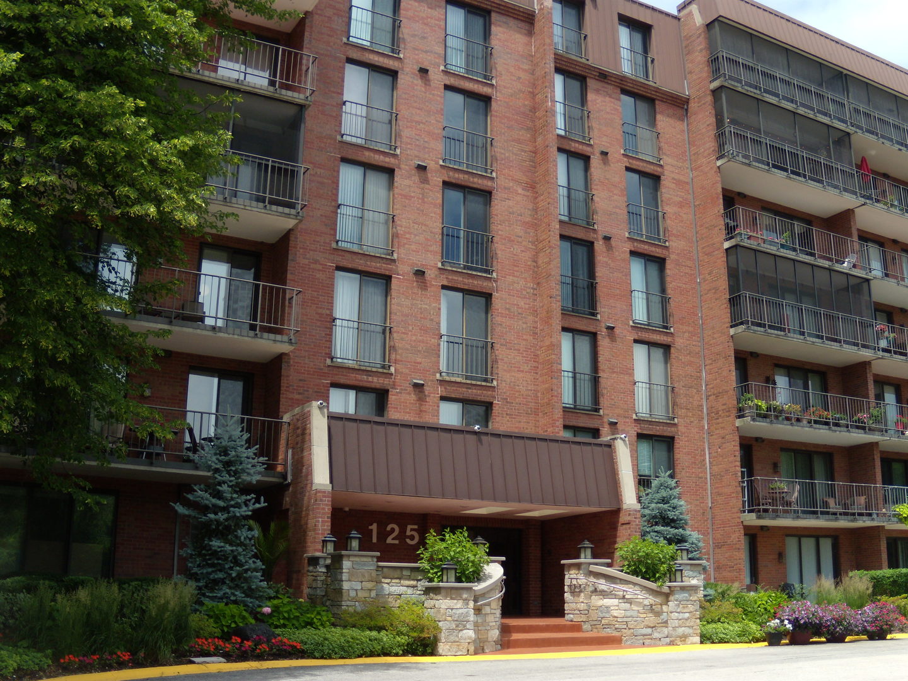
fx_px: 944
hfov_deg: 51.4
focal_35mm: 36
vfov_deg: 39.7
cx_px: 454
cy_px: 340
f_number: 3.6
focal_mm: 6.4
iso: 80
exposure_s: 1/500
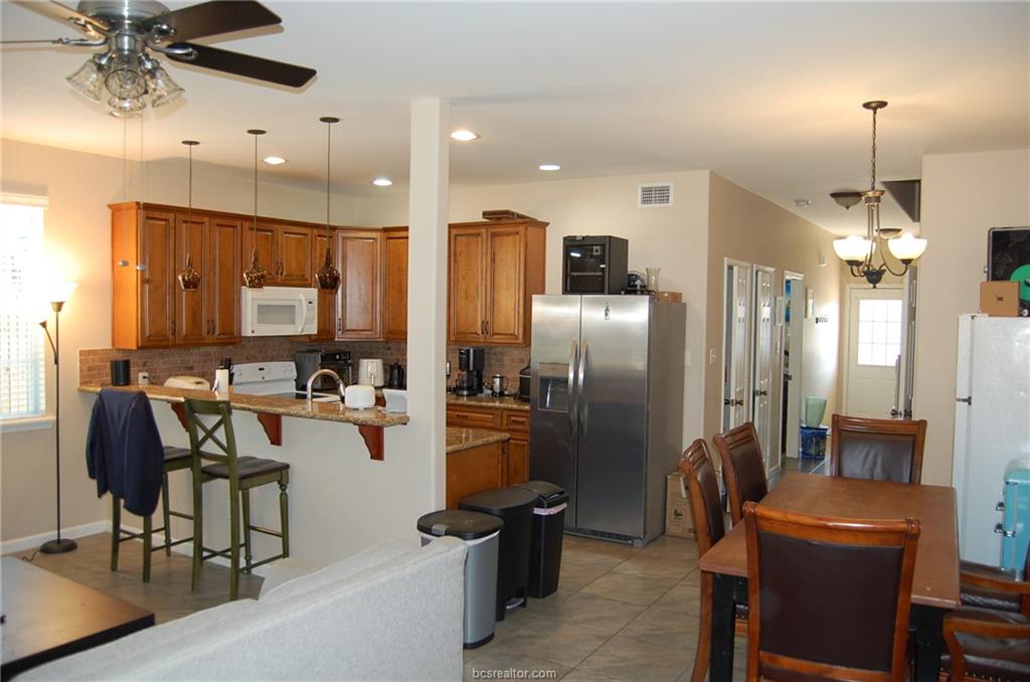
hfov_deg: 67.5
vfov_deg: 47.7
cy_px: 341
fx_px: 771
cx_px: 515
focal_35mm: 27
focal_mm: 18
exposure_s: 1/60
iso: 400
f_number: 3.5
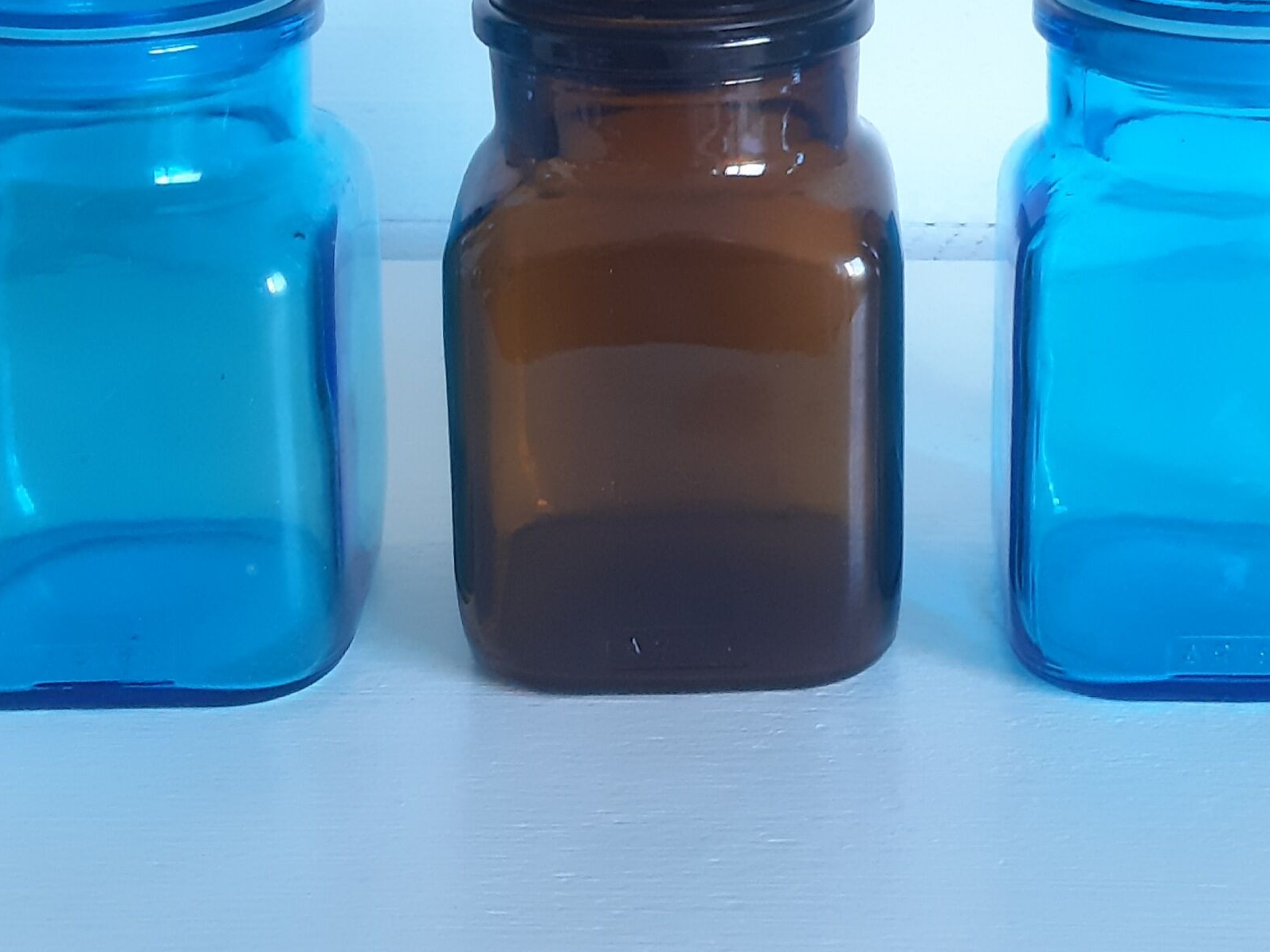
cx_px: 701
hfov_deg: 45.7
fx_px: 1504
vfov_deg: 34.6
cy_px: 269
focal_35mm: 41
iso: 200
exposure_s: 1/40
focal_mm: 3.93
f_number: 1.7
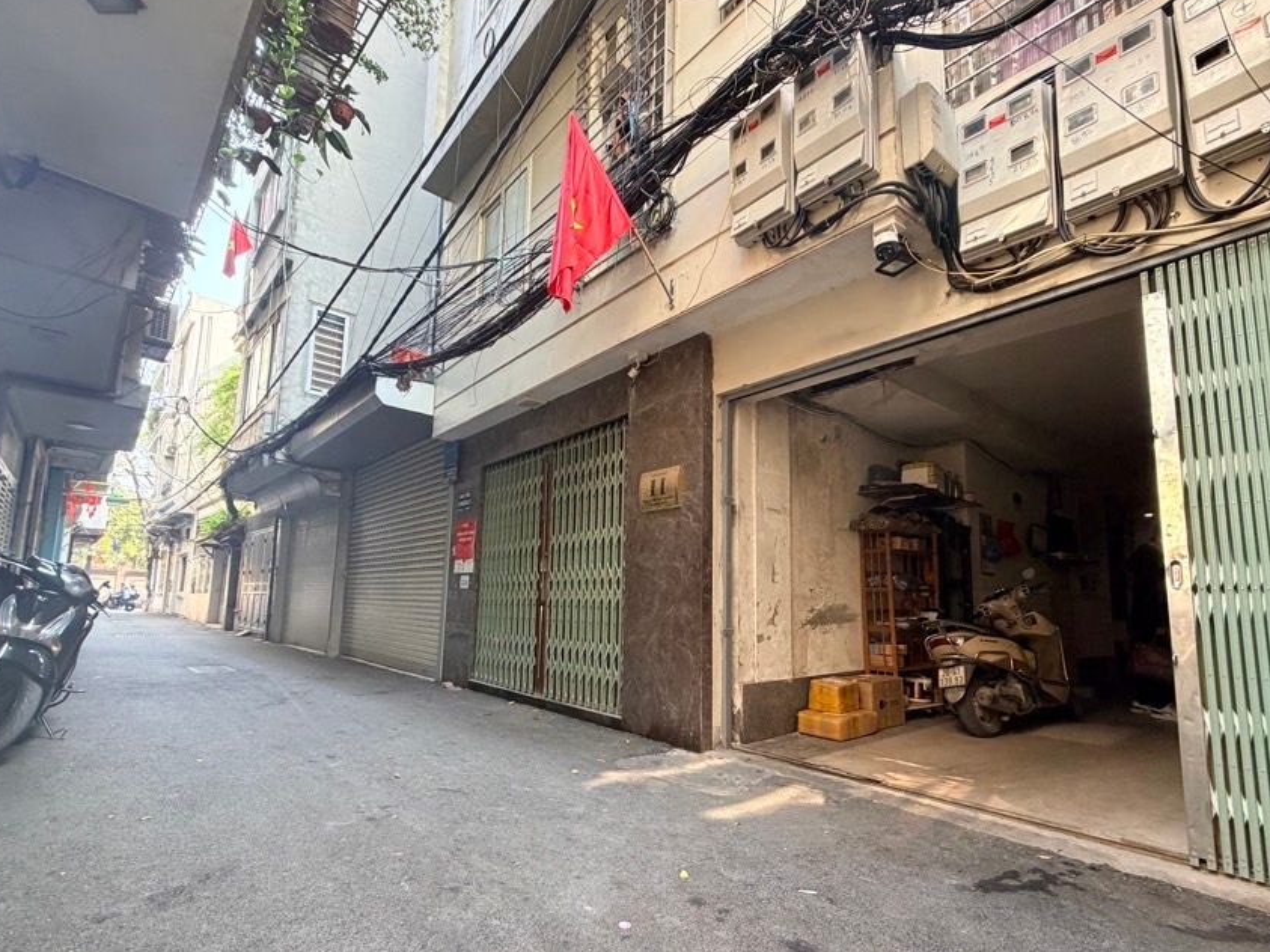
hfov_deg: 91.0
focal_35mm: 17
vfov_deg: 74.4
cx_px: 606
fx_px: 624
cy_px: 533
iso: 320
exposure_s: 1/121
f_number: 2.2
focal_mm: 2.22
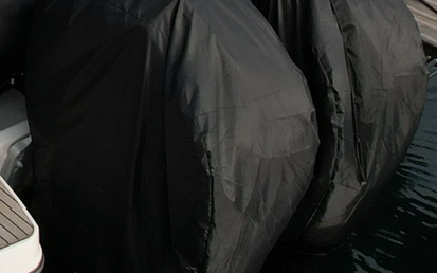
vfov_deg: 9.5
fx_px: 1489
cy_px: -343
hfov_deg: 14.8
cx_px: -323
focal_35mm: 125
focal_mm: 8.38
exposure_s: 1/40
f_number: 2.8
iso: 100
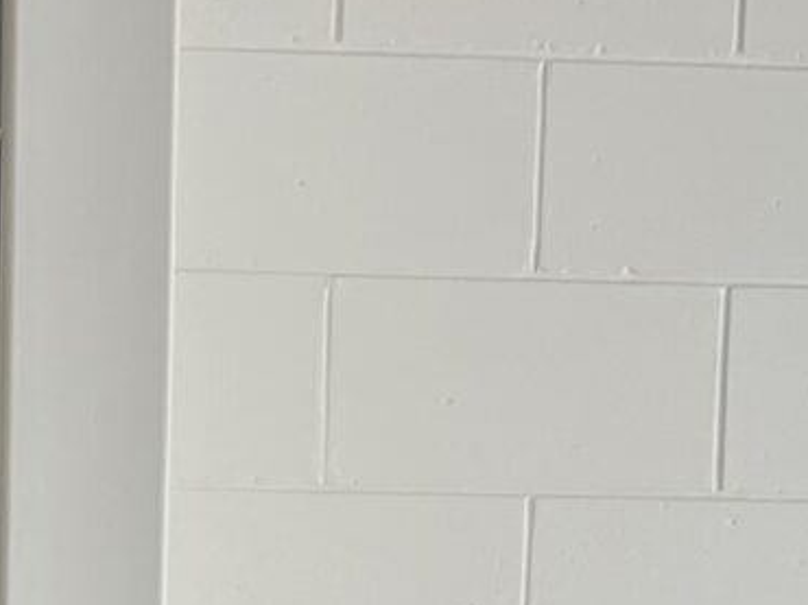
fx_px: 4199
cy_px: 1874
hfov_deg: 10.6
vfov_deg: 7.2
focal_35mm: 180
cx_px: -389
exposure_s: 1/121
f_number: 1.5
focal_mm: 5.7
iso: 50
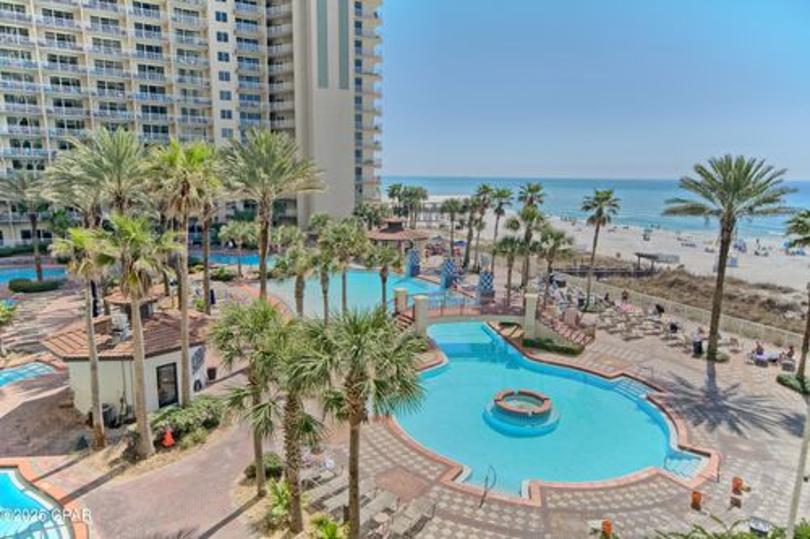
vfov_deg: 53.1
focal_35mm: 24
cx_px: 405
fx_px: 540
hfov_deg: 73.8
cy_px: 270
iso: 100
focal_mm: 24
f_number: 8
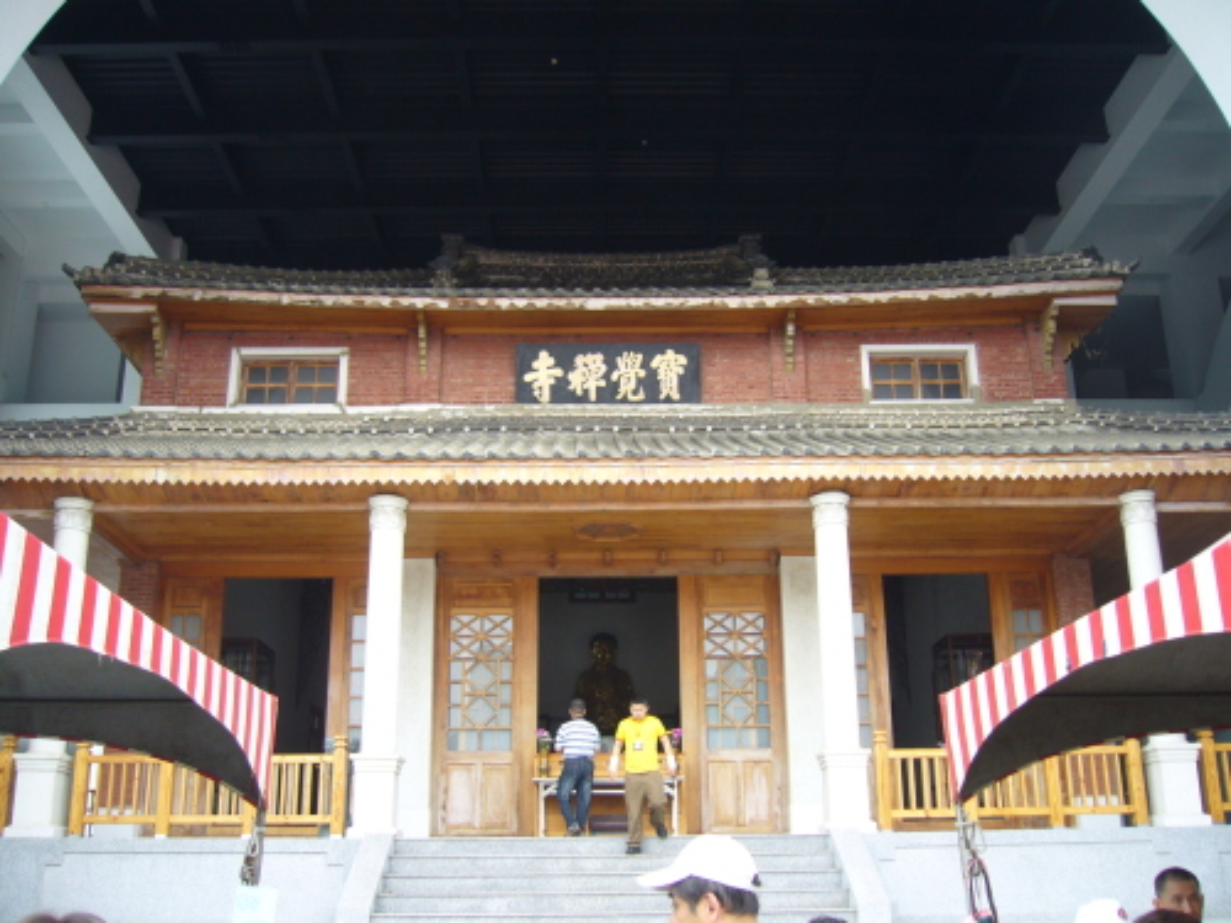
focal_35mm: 35
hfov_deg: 52.6
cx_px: 616
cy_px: 462
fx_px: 1245
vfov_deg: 40.7
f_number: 2.8
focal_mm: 5.8
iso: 80
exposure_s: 1/60
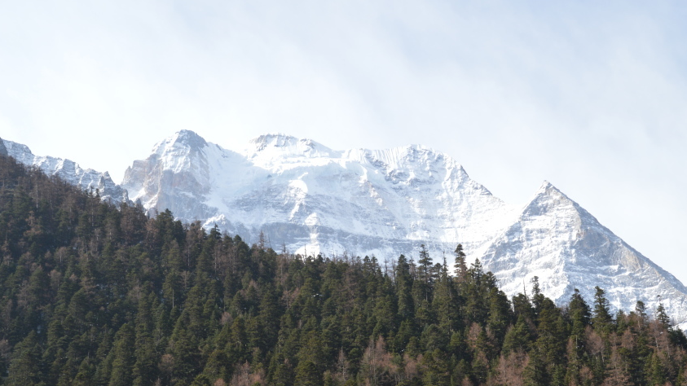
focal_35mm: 61
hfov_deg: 34.2
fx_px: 1111
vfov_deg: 19.7
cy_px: 244
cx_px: 416
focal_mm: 32
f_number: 8
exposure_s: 1/80
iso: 100
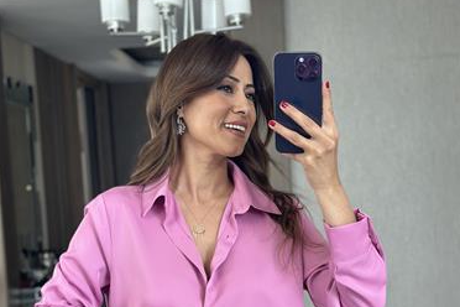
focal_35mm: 68
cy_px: 280
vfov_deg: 19.6
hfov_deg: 29.7
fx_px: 869
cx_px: 232
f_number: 1.78
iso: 125
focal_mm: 6.86
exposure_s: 1/115
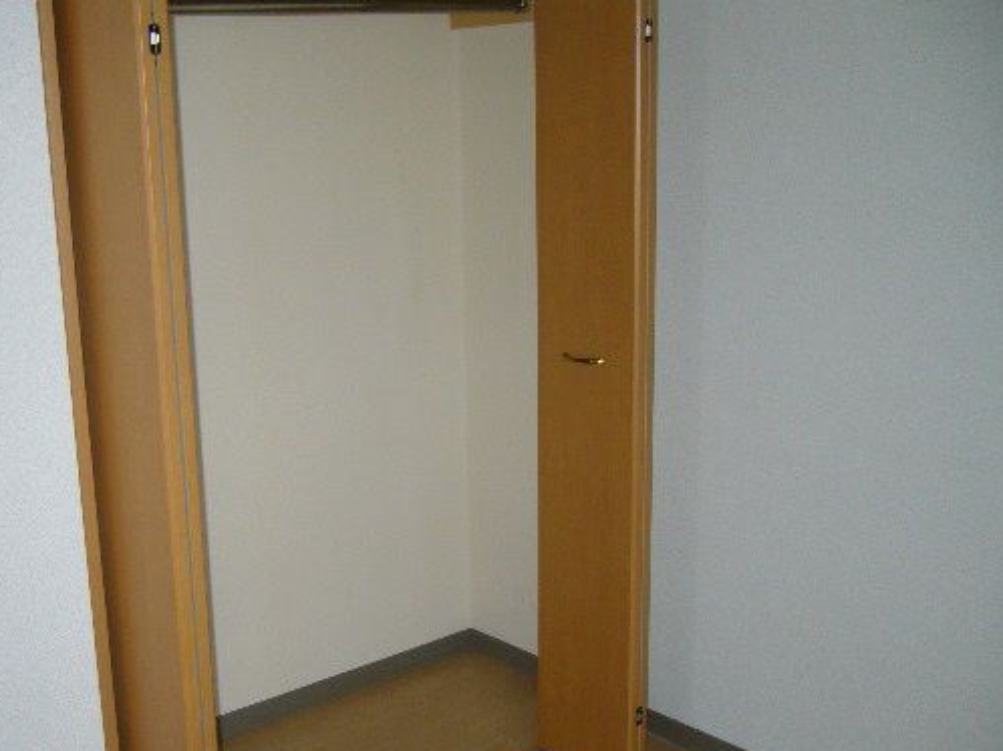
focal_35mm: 45
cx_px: 361
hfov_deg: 41.7
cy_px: 417
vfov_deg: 32.1
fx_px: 1303
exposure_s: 1/60
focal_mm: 5.8
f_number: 2.8
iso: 160
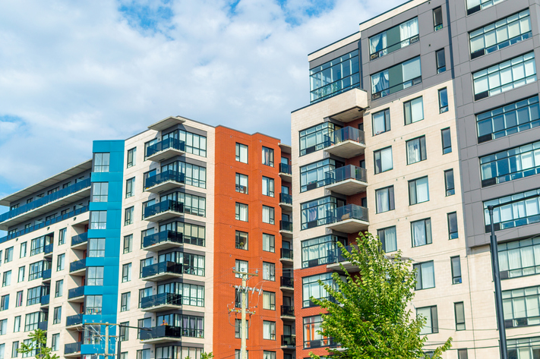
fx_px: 802
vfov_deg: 25.2
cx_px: 267
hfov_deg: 37.2
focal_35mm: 54
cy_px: 178
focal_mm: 35
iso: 100
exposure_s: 1/2000
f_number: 2.5
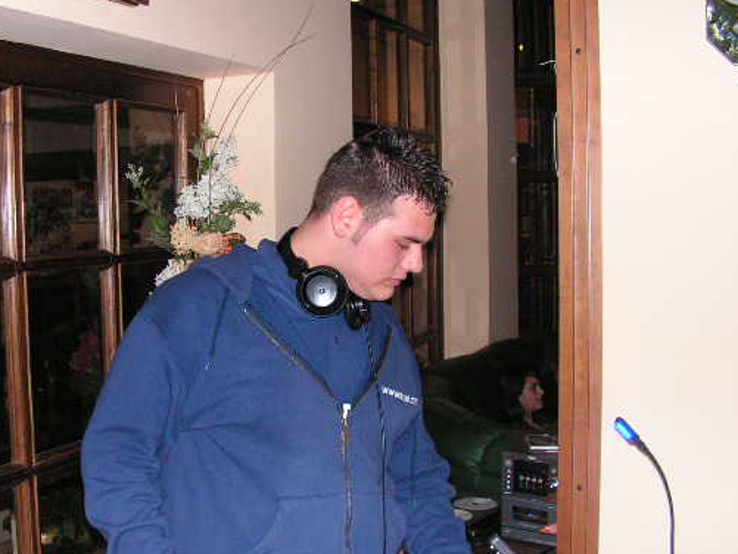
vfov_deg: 31.5
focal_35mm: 46
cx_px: 298
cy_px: 301
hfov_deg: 41.1
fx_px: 981
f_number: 3.2
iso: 200
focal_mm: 6
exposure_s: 1/40
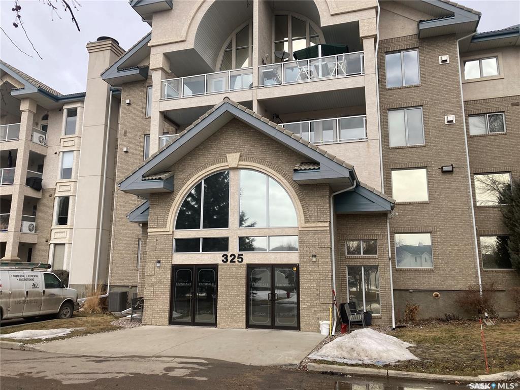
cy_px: 195
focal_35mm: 28
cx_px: 260
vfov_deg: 49.7
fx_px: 421
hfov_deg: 63.4
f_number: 1.8
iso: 20
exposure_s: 1/1946
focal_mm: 3.99
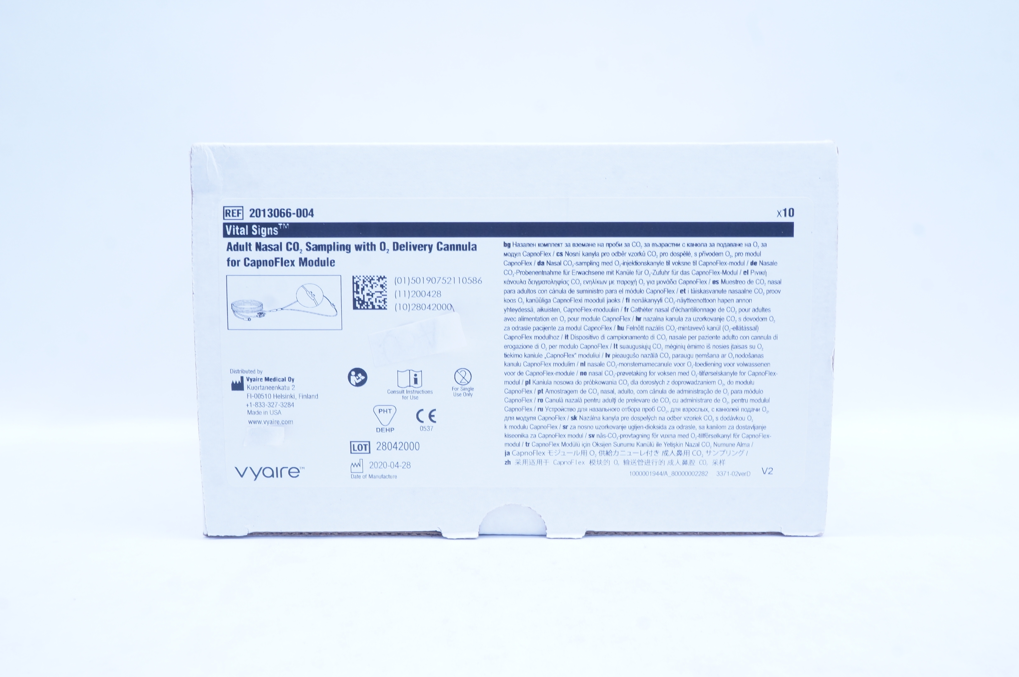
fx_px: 1145
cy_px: 338
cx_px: 510
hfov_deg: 48.0
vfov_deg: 32.9
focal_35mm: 40
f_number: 13
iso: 400
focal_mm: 27
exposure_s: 1/10
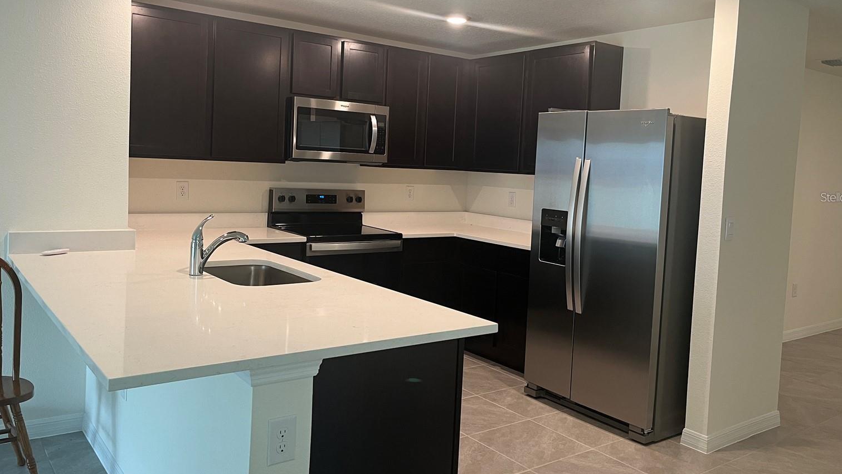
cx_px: 427
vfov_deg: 38.8
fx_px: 670
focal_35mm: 30
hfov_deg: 64.3
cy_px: 197
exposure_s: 1/60
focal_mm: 5.1
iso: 100
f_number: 1.6
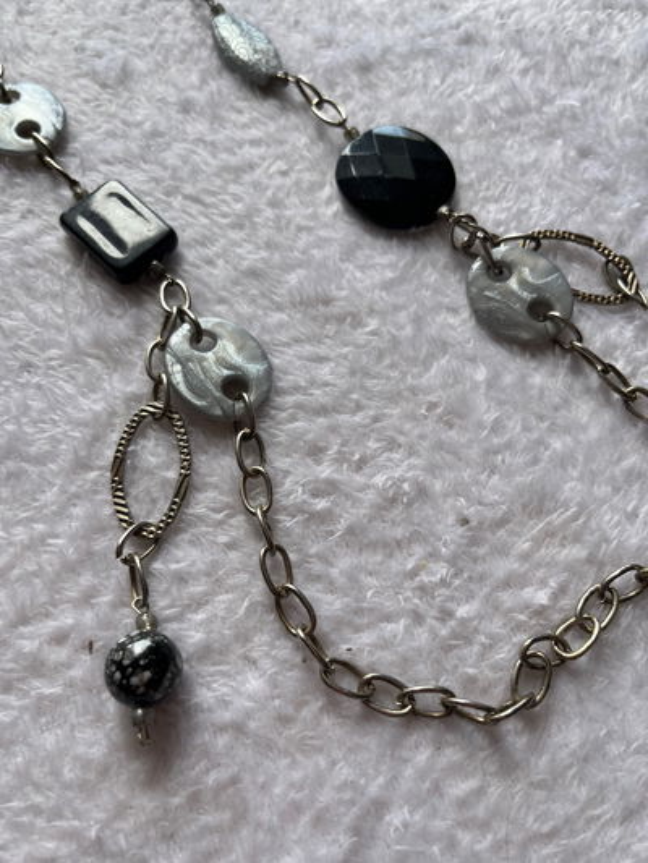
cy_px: 432
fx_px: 649
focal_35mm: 26
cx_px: 324
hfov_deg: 53.1
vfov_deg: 67.3
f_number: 1.6
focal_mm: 5.1
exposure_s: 1/513
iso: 50
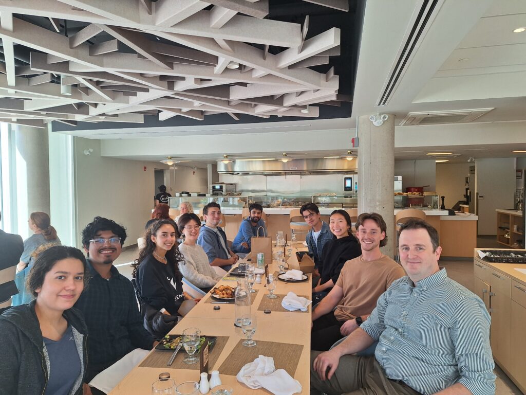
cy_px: 198
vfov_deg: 58.9
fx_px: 349
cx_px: 263
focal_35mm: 23
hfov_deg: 73.9
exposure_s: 1/120
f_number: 1.8
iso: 50
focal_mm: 5.54
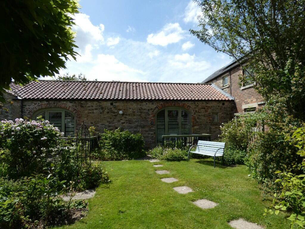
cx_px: 152
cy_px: 114
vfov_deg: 66.0
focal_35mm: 20
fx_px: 176
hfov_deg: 81.7
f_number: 3.5
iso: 80
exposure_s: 1/800
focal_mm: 3.6
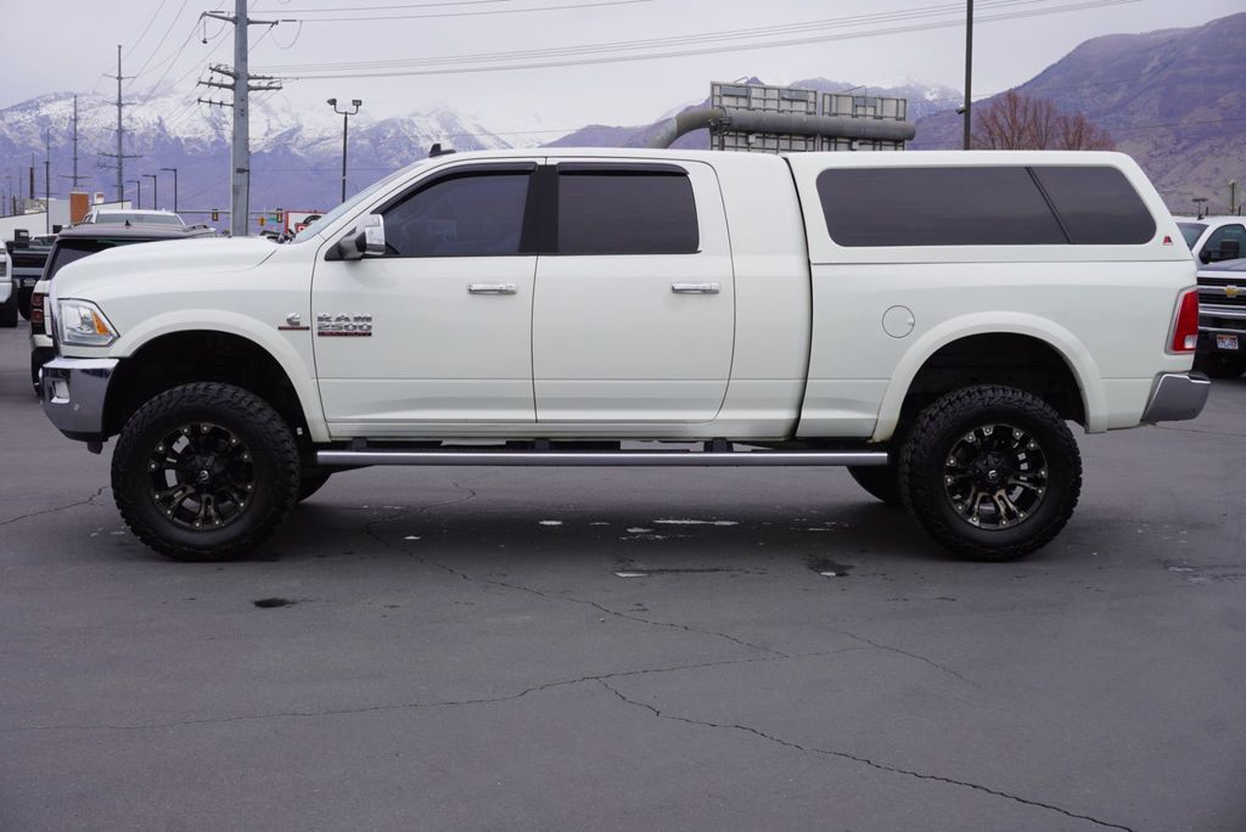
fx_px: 1610
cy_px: 416
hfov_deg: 42.3
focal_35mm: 46
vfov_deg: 29.0
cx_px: 623
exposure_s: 1/100
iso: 100
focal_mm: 31
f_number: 9
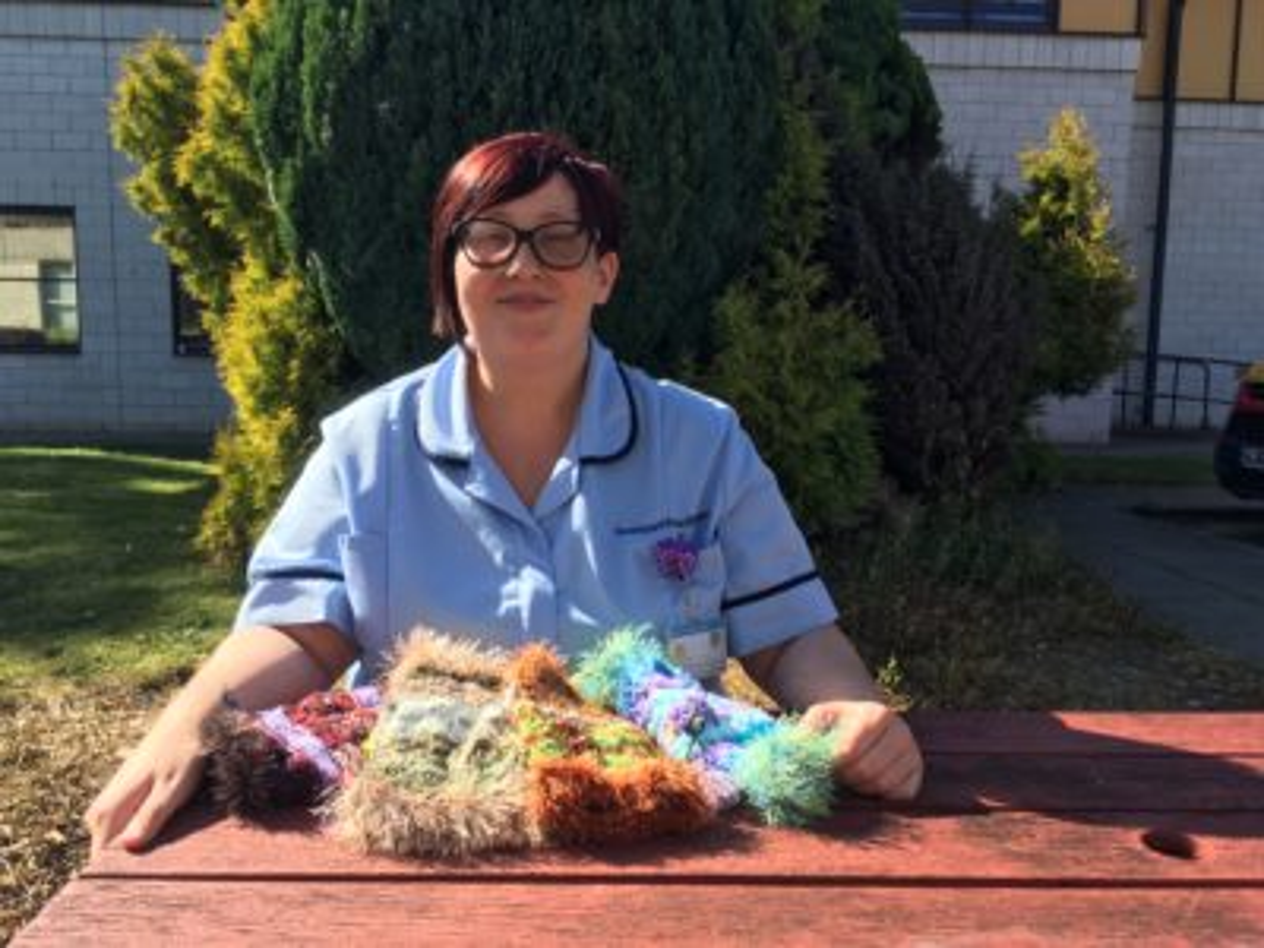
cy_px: 474
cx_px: 632
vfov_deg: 48.2
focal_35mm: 29
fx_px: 1059
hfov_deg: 61.7
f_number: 2.2
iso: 25
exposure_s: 1/630
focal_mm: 4.15
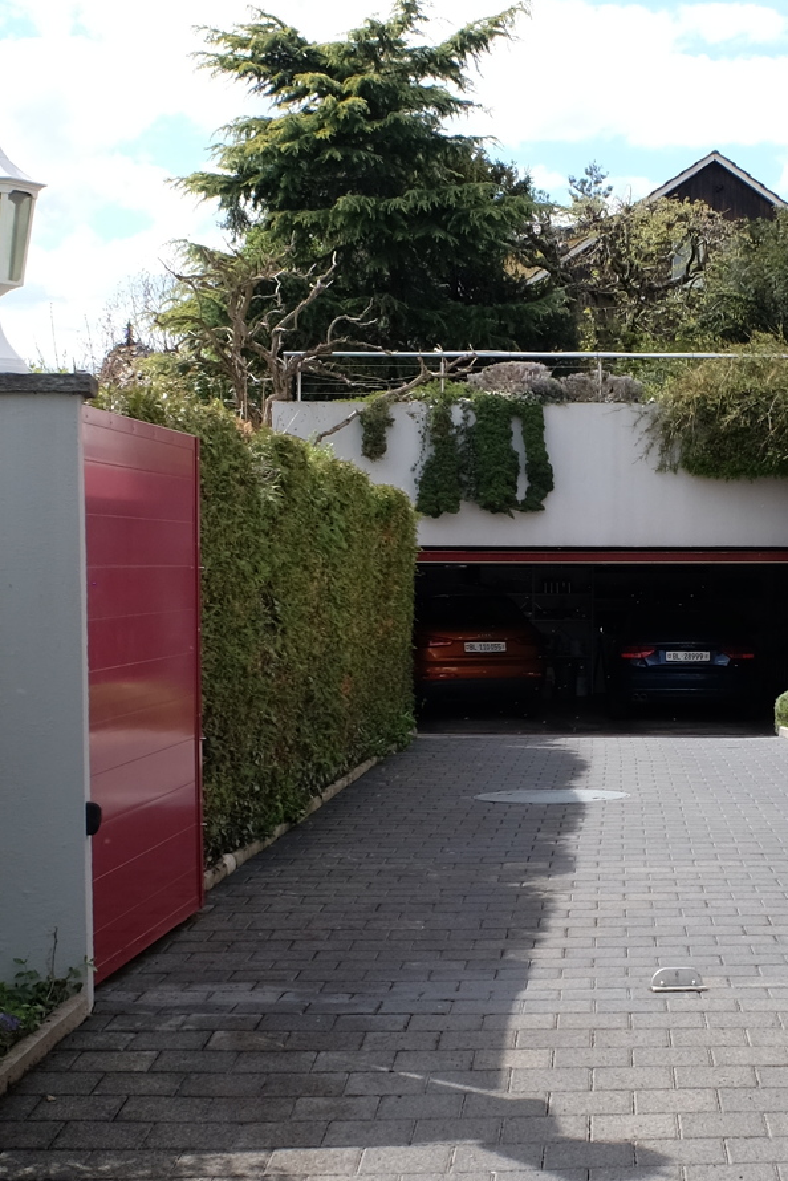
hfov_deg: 19.5
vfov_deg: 29.2
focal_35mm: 69
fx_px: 2264
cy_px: 614
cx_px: 655
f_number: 5.6
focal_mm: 16
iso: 200
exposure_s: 1/320
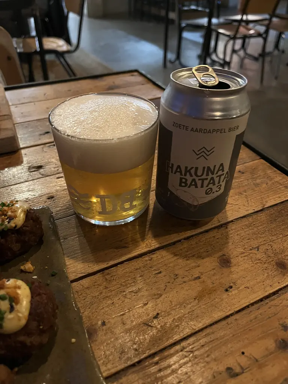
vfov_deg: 67.3
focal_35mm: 26
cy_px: 192
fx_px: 288
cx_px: 144
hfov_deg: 53.1
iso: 640
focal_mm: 5.1
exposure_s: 1/25
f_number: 1.6
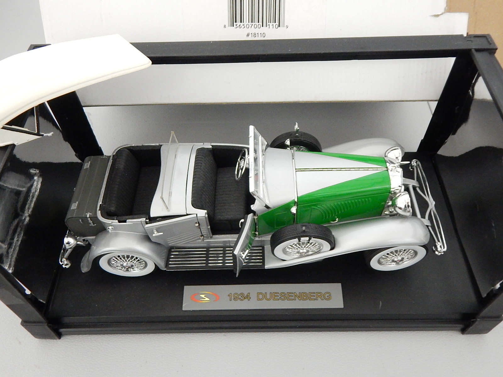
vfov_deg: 49.7
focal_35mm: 28
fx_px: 407
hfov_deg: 63.4
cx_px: 252
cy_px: 188
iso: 800
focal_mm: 5.1
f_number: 3.2
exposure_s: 1/4
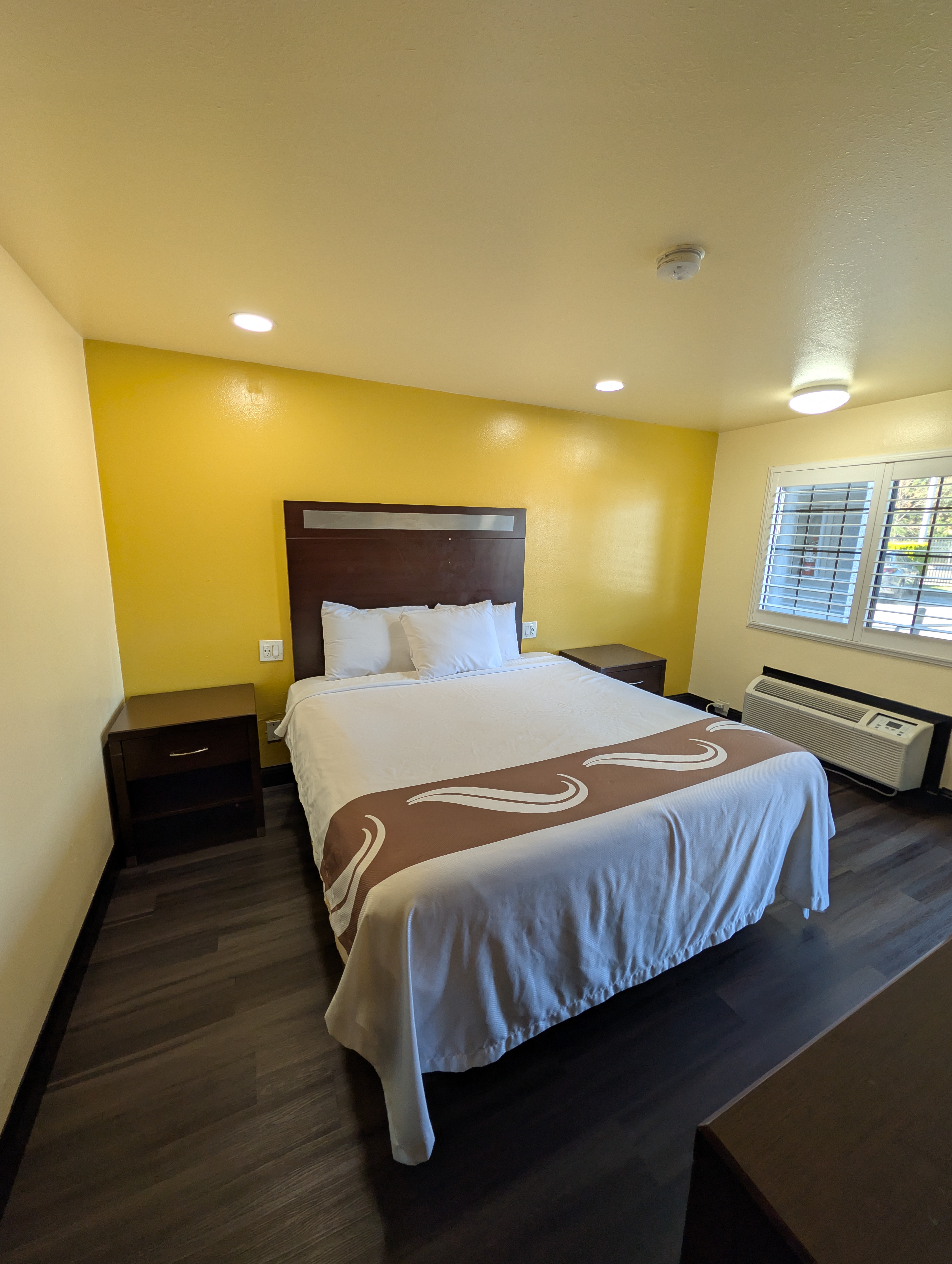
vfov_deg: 110.5
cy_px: 632
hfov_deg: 94.6
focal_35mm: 12
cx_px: 476
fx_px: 439
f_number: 1.7
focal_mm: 2.02
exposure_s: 1/120
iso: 60
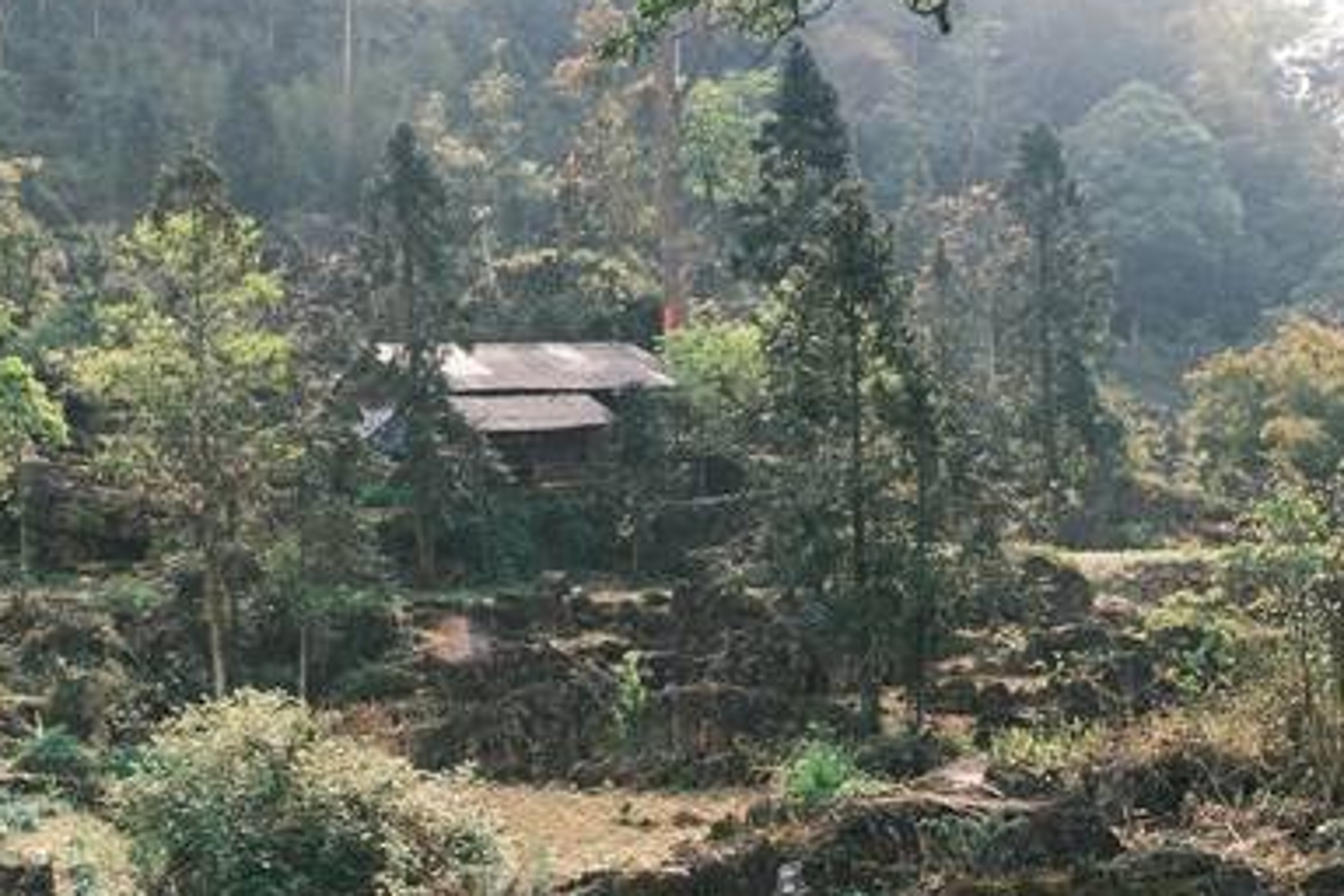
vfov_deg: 26.8
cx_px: 301
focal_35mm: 50
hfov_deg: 38.4
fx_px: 1867
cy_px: 607
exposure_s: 1/20
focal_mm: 16
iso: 400
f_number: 22
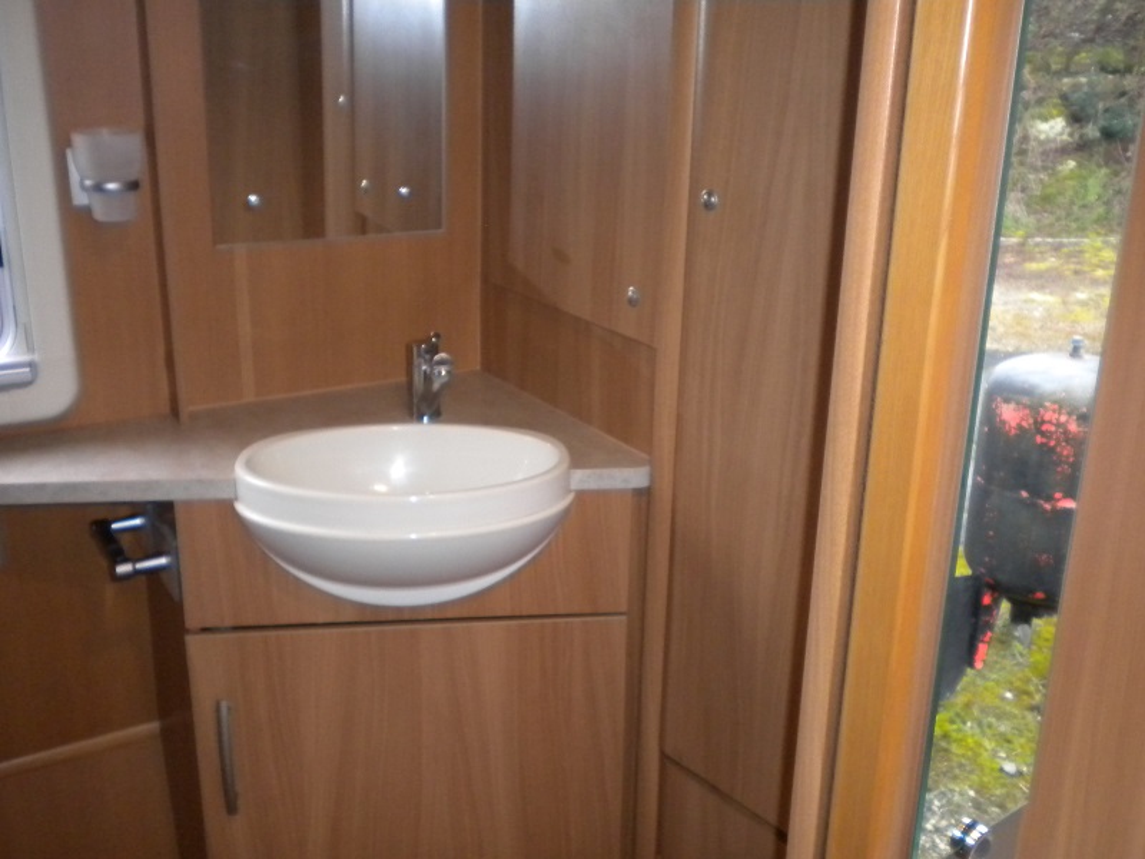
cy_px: 430
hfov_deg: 52.6
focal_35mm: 35
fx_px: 1158
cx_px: 572
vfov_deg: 40.7
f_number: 3.1
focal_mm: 6.3
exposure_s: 1/30
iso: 400
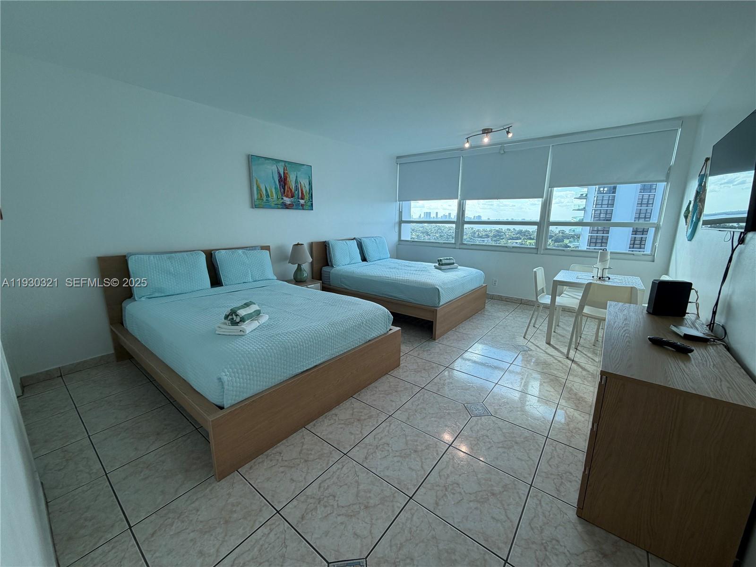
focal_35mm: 14
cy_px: 284
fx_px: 306
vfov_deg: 85.7
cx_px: 378
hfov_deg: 102.1
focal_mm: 2.22
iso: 50
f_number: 2.2
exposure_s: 1/136
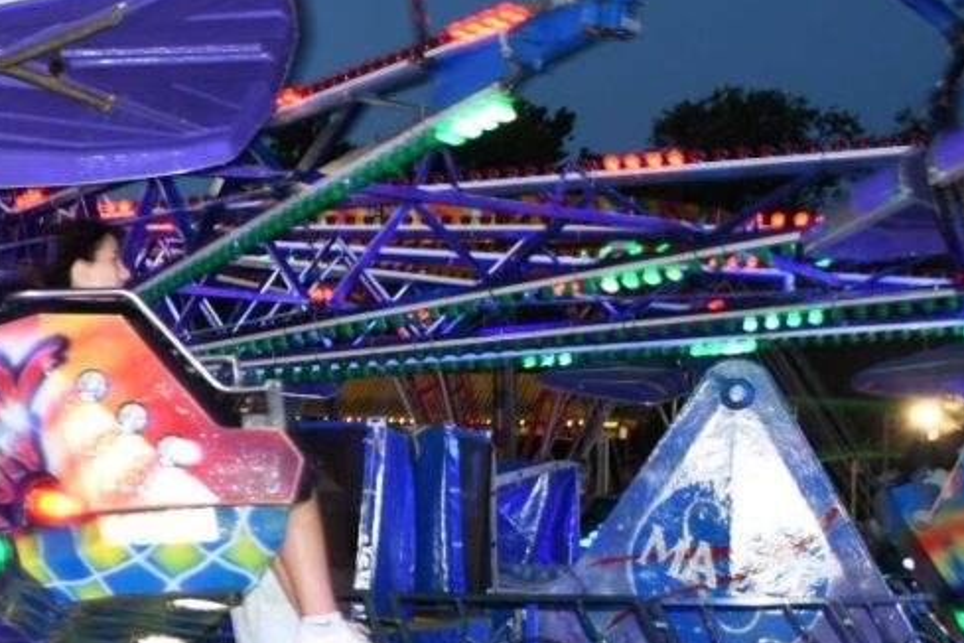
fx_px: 2276
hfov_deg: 22.6
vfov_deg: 16.1
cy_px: 367
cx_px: -97
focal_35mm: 85
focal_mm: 22
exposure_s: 1/60
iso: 500
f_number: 4
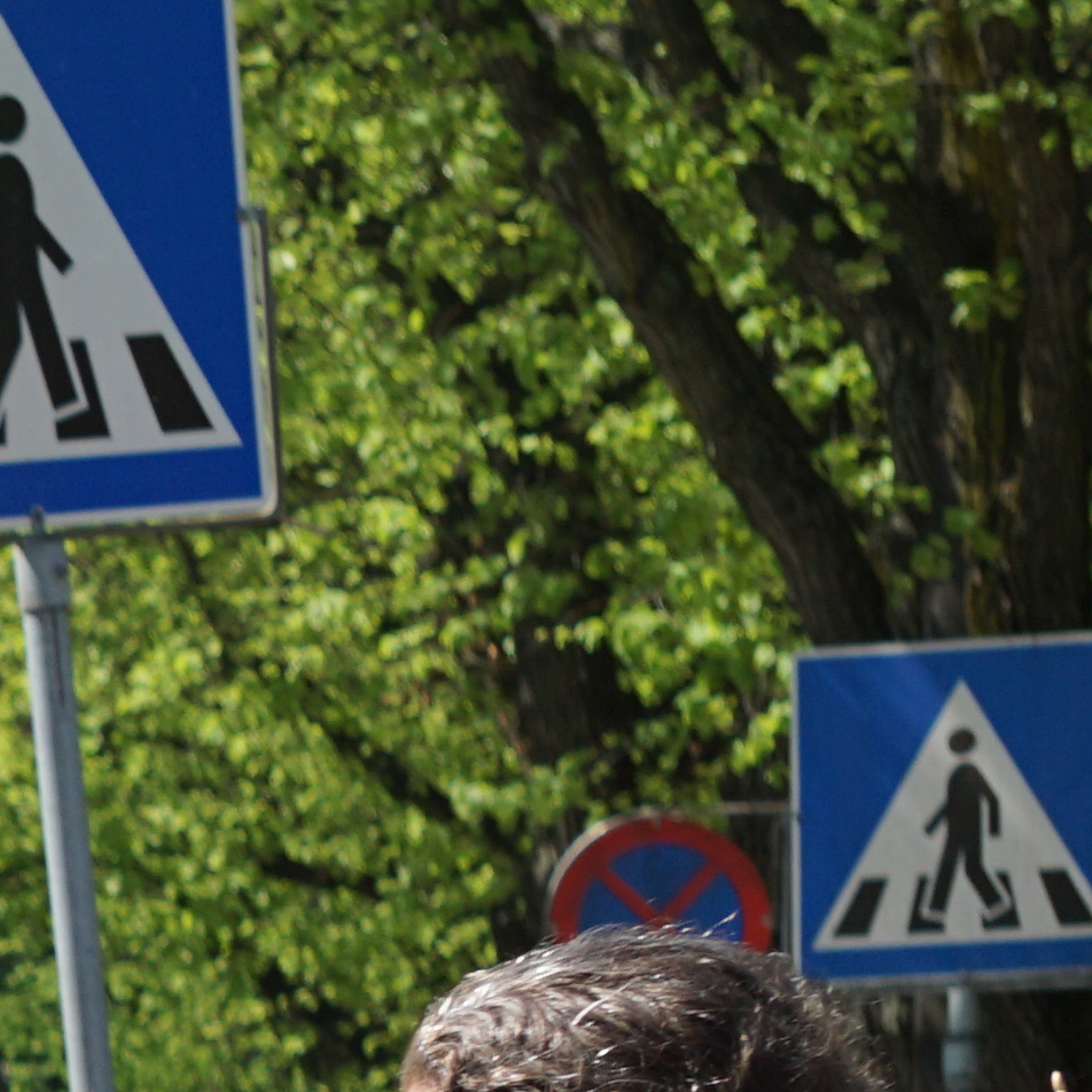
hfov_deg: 3.9
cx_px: -2067
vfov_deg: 3.9
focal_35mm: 442
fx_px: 15764
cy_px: 2048
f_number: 7.1
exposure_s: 1/250
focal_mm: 55
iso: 100
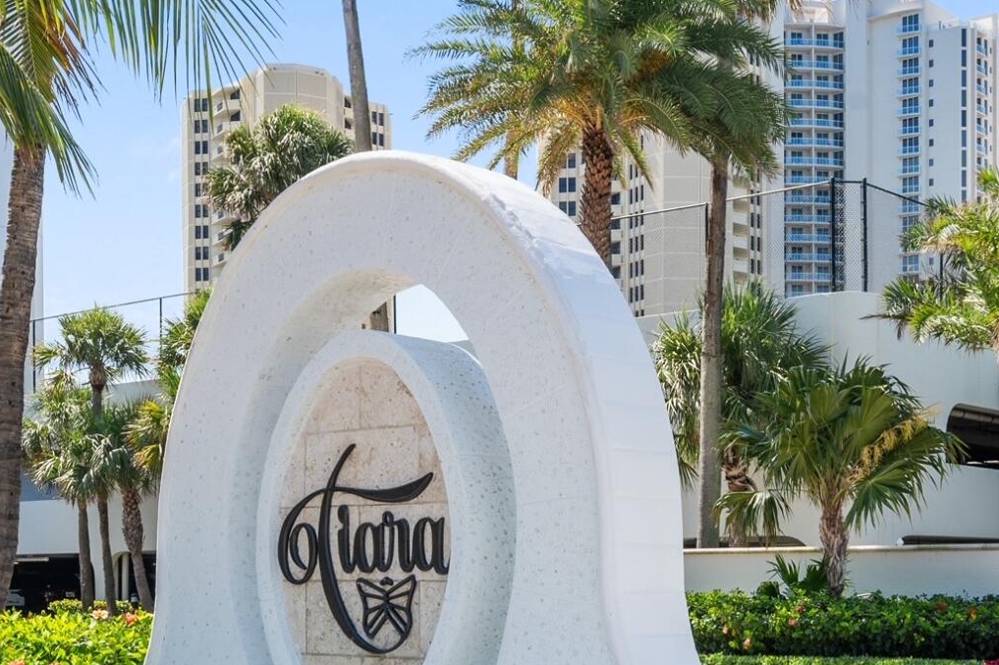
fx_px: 1636
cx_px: 666
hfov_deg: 33.6
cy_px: 601
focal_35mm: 59
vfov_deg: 22.4
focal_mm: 20
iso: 100
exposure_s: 1/320
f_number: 11
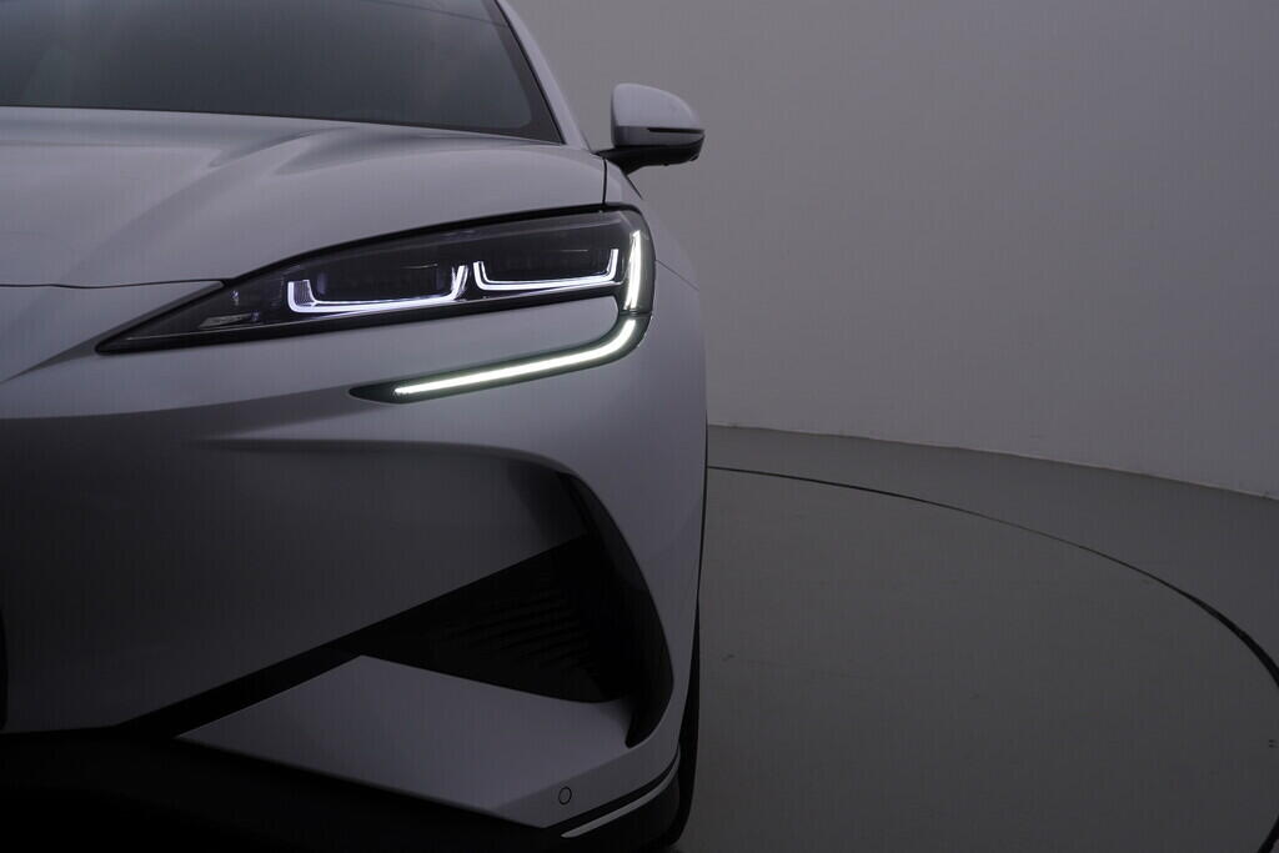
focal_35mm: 36
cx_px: 640
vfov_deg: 36.9
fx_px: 1279
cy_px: 426
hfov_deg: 53.1
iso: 125
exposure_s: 1/200
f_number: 6.3
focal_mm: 24
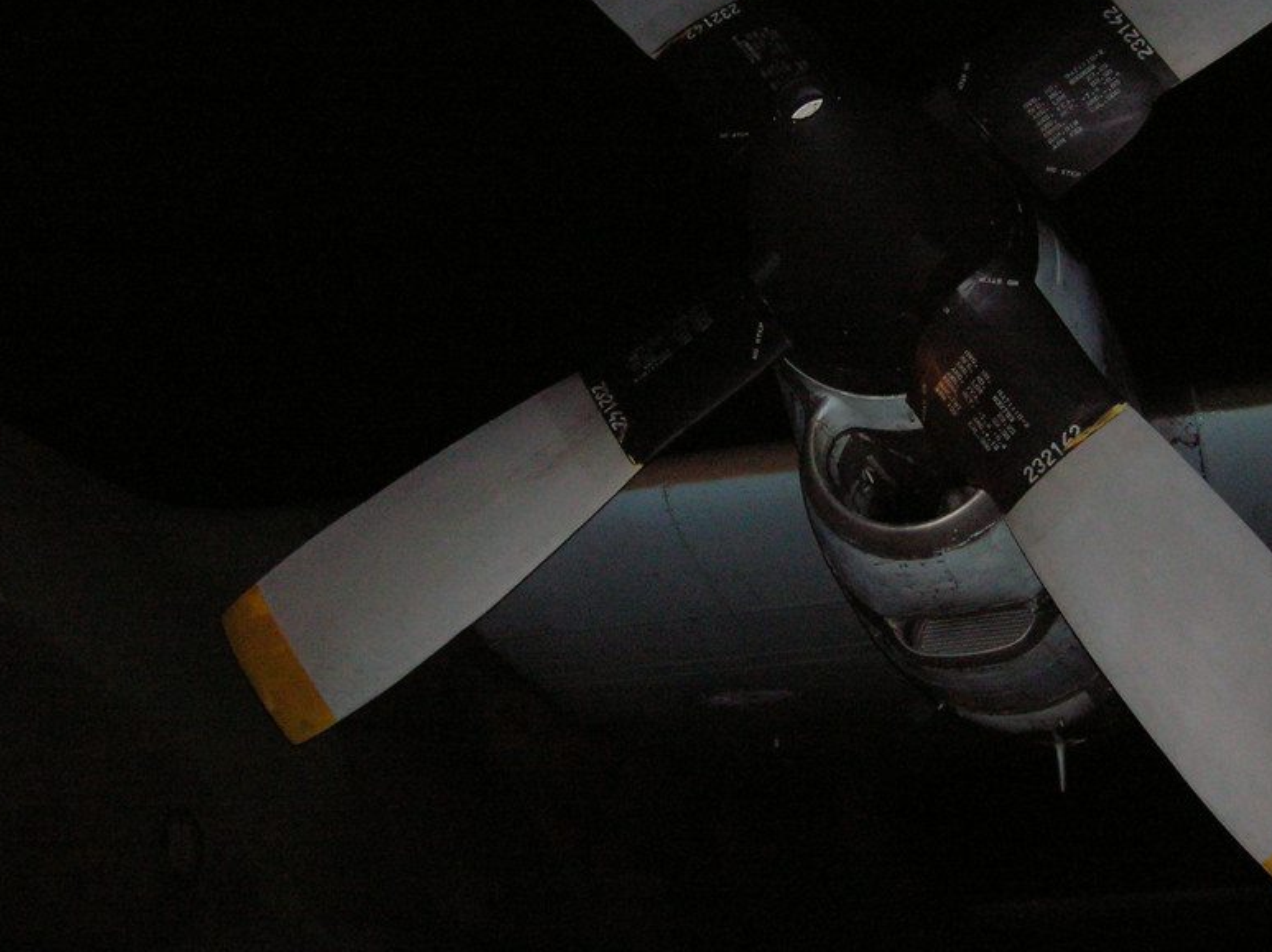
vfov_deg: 30.7
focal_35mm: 47
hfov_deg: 39.9
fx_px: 1726
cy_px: 347
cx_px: 853
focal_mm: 5.7
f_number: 2.9
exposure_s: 1/60.1
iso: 200
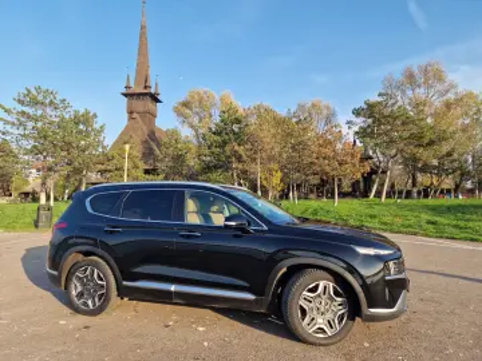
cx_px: 241
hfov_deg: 73.9
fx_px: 320
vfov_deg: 58.9
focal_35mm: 23
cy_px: 180
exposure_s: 1/3003
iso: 50
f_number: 1.8
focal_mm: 6.4
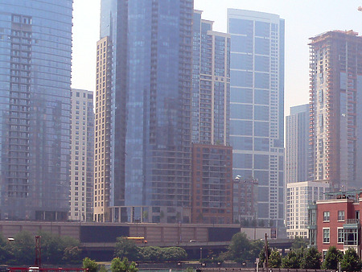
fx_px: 753
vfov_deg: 19.9
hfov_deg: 26.4
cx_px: 298
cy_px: 265
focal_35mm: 72
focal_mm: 6
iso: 80
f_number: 4.6
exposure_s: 1/500
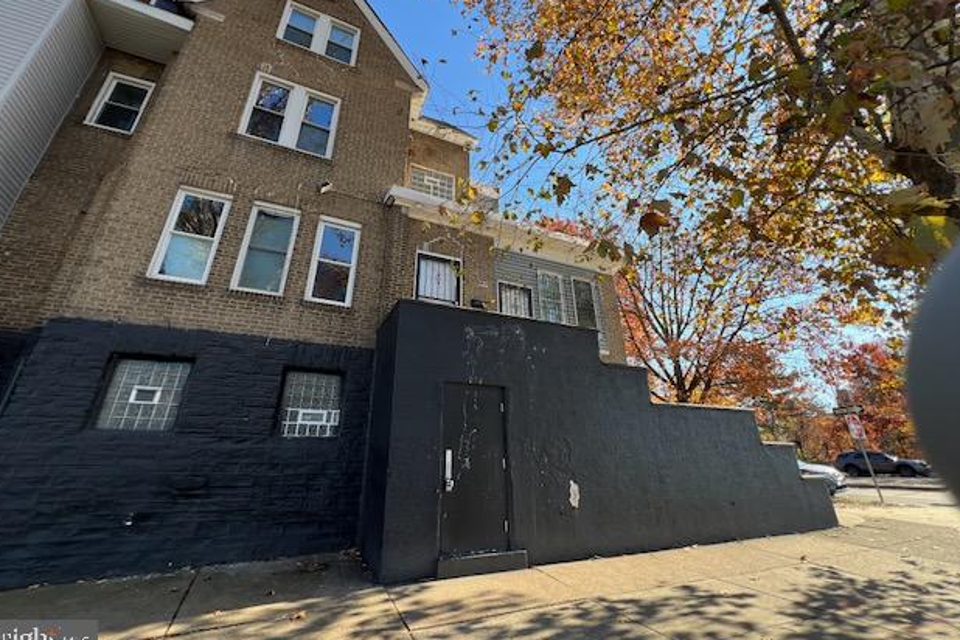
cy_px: 287
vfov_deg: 81.0
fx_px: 373
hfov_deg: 104.2
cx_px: 474
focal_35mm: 14
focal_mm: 1.57
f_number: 1.8
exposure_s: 1/303
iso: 32
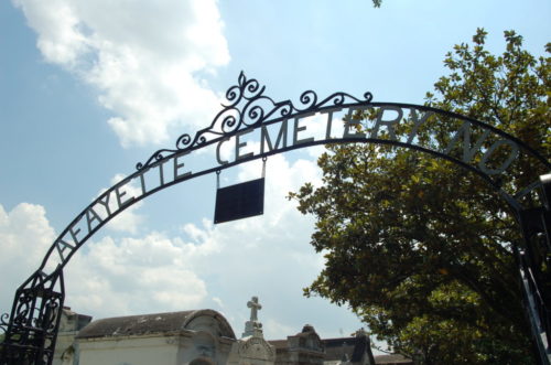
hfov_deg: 62.0
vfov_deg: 43.4
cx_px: 276
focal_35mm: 30
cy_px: 182
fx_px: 458
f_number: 10
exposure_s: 1/400
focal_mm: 20
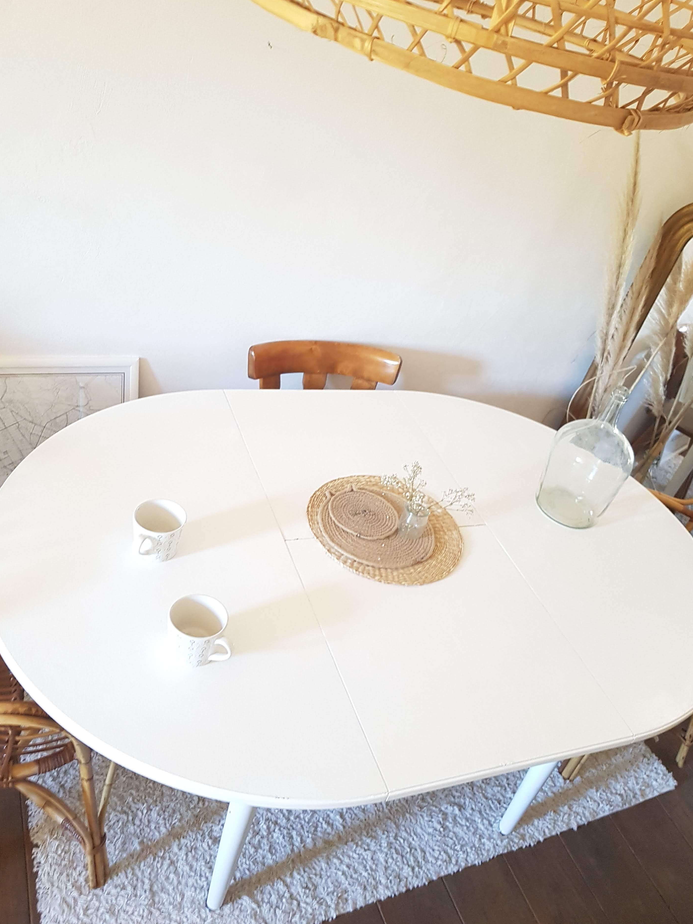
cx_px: 344
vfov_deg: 63.4
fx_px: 747
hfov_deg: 49.7
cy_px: 476
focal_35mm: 28
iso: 250
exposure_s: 1/10
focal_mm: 4.2
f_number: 1.7
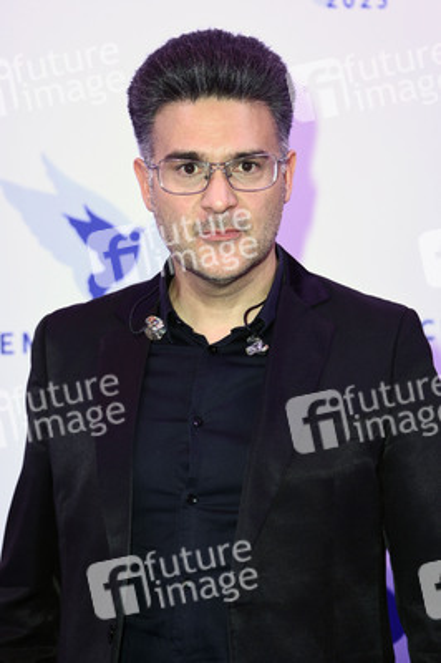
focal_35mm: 100
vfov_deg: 20.4
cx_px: 220
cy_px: 332
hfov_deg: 13.7
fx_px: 1841
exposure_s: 1/250
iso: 1000
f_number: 5.6
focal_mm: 100
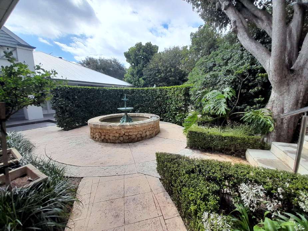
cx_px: 154
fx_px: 116
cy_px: 116
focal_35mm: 13
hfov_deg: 106.2
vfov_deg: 89.9
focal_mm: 1.13
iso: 40
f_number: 2.2
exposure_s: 1/1250
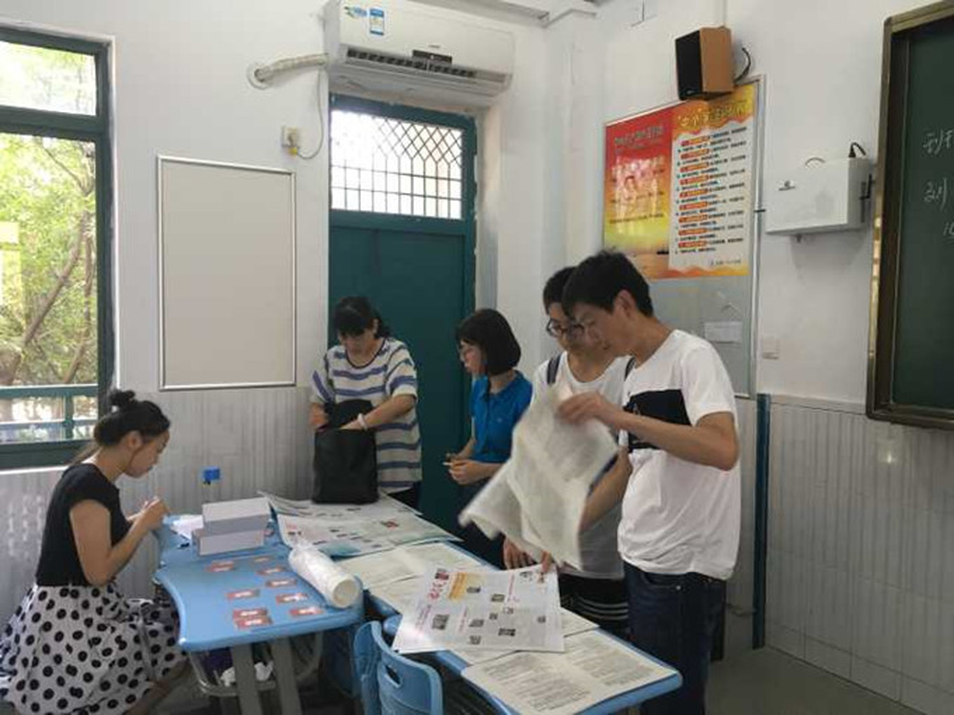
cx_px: 477
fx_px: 799
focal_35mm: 29
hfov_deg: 61.7
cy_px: 358
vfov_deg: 48.2
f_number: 2.2
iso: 100
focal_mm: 4.15
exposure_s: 1/33
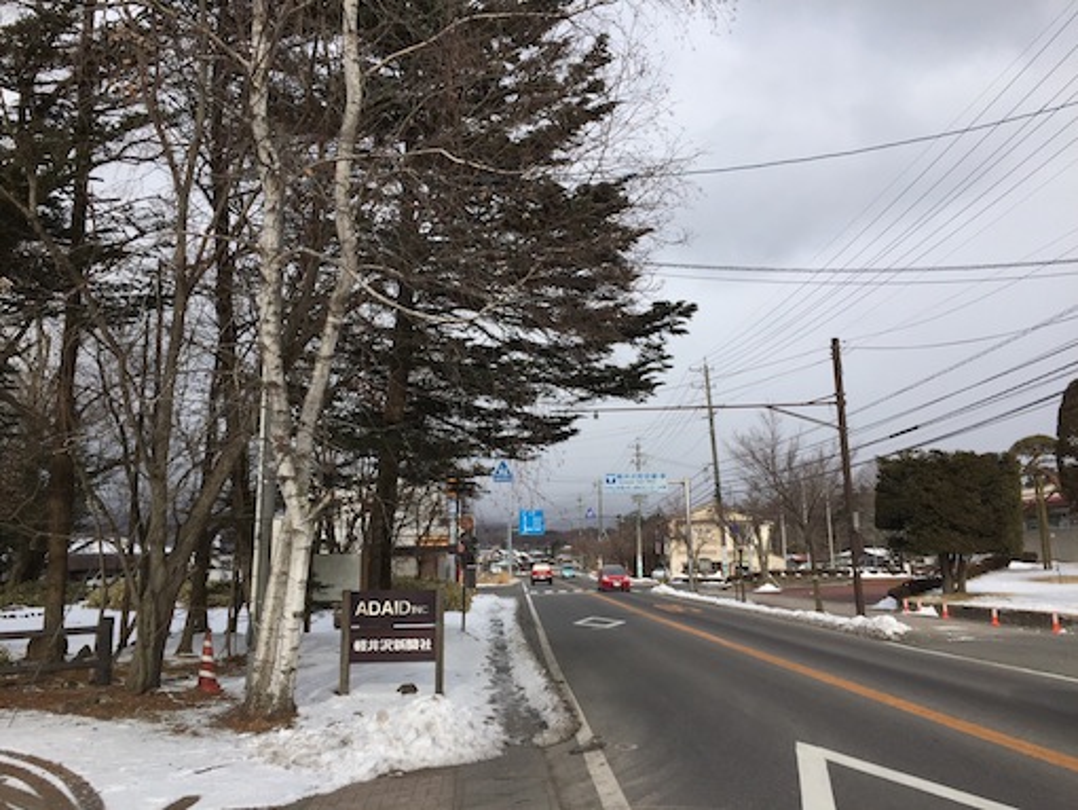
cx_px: 539
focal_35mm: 29
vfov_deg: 48.3
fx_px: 904
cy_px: 405
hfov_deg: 61.6
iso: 32
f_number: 2.2
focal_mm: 4.15
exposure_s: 1/1582
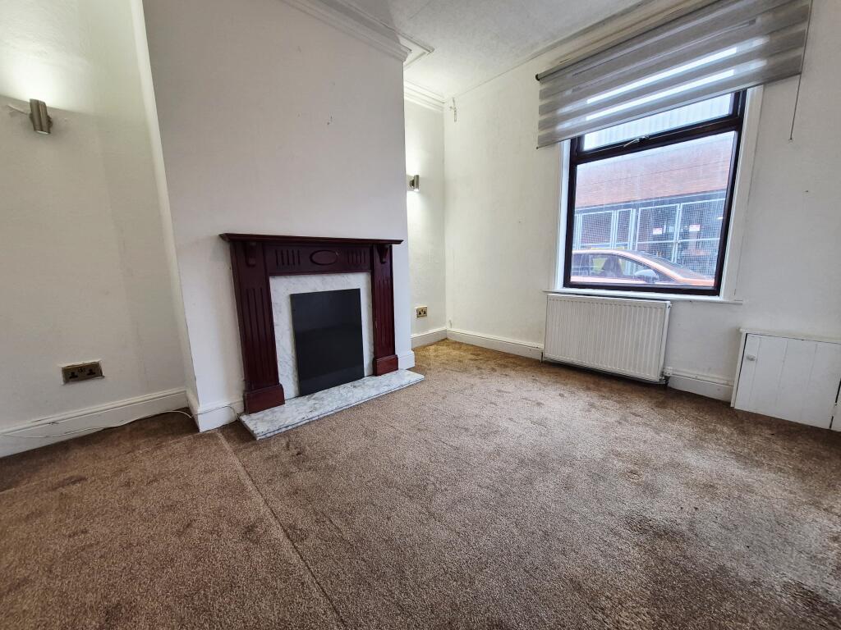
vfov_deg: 89.9
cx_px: 420
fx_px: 316
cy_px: 315
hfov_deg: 106.2
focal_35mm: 13
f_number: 2.2
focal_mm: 1.74
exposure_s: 1/50
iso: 200
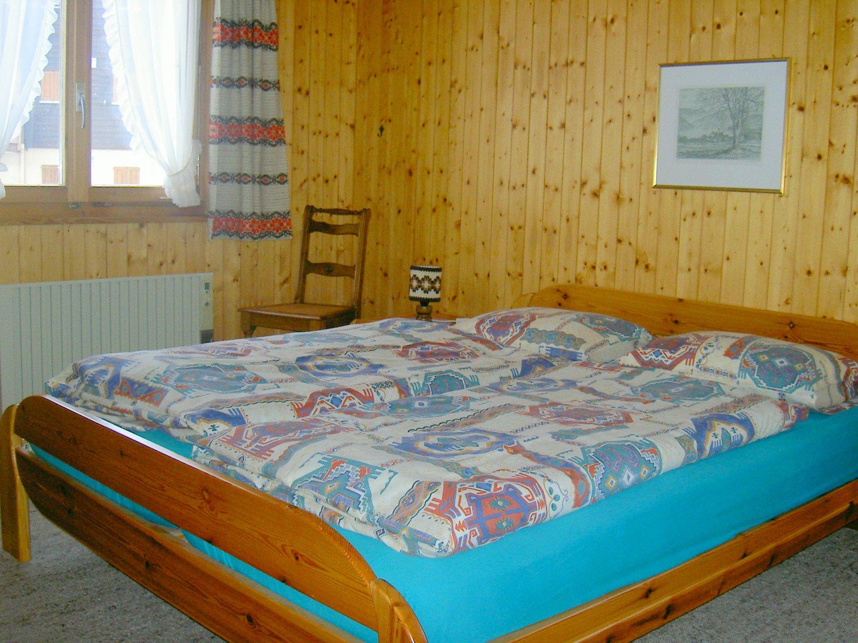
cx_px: 429
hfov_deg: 47.9
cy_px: 322
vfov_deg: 36.8
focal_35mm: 39
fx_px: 967
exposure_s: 1/59.5
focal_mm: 8
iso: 100
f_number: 2.8
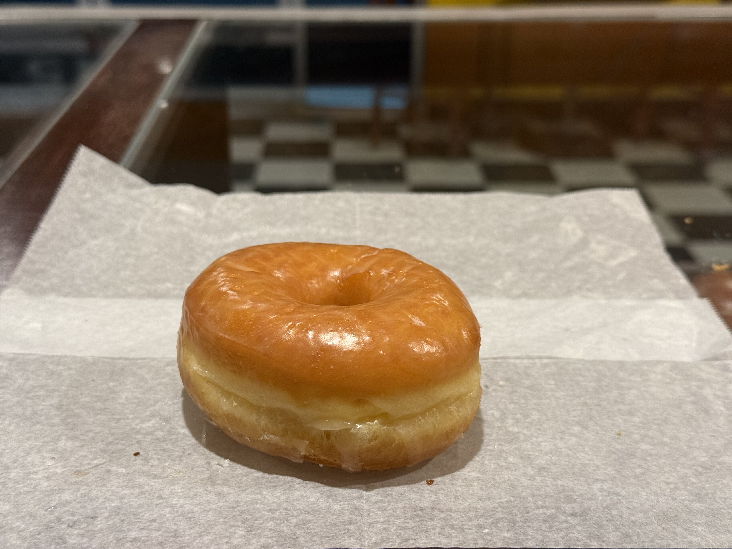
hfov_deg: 39.7
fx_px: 1015
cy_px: 274
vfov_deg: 30.3
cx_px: 366
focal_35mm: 48
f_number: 1.78
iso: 200
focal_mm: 6.76
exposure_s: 1/60
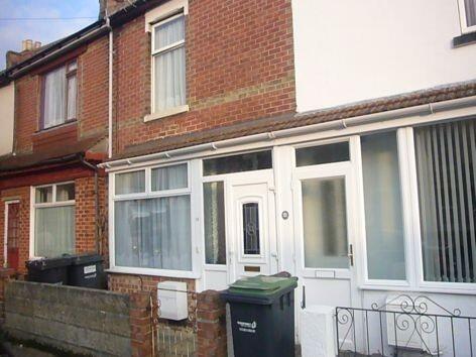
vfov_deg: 48.2
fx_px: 399
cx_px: 238
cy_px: 178
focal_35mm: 29
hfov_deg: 61.7
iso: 800
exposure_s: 1/800
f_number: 5.6
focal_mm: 4.6
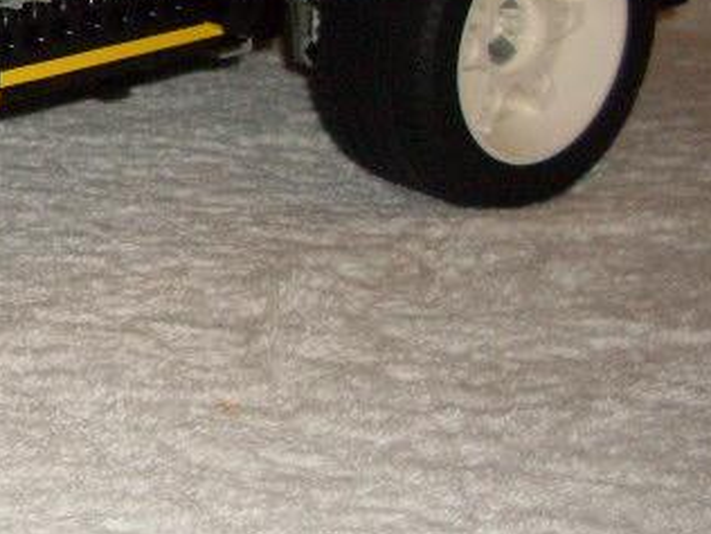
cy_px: -106
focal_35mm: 123
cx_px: -346
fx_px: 2526
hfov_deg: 14.9
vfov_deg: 11.8
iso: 100
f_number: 2.8
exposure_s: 1/45
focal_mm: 6.3
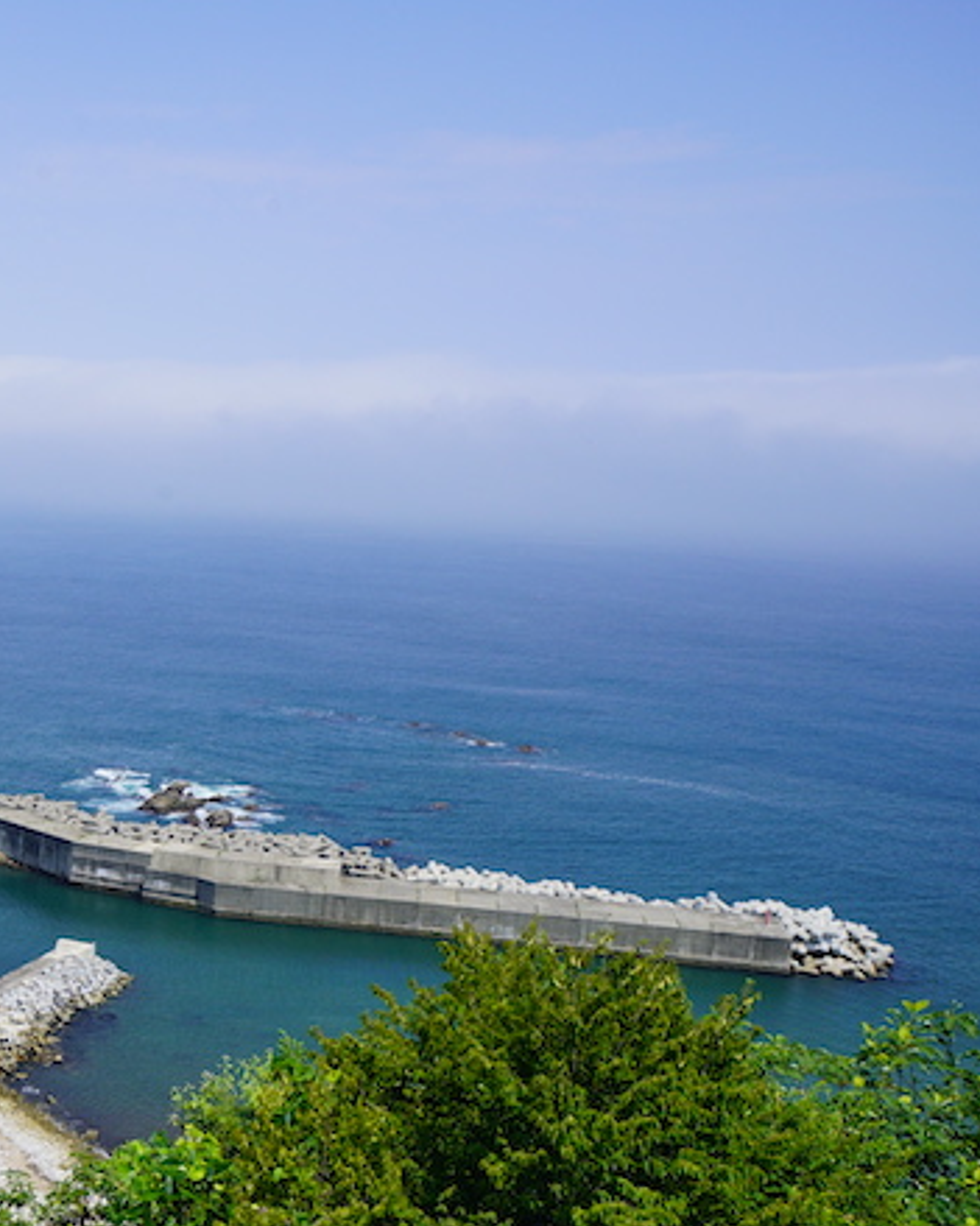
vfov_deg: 35.3
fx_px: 1922
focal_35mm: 53
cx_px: -73
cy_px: 674
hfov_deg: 26.5
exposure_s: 1/250
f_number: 11
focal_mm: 31
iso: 400
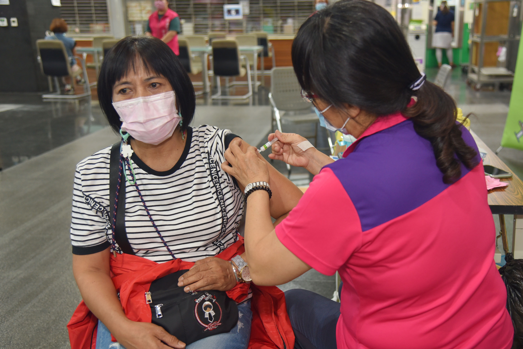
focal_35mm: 42
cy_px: 184
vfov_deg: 31.9
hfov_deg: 46.3
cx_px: 286
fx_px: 610
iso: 800
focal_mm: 38
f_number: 4
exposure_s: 1/60
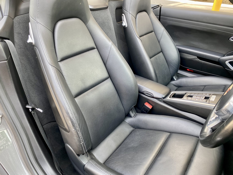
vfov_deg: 53.1
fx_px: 175
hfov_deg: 67.3
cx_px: 116
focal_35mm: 26
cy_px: 88
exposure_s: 1/122
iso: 80
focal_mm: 4.25
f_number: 1.8
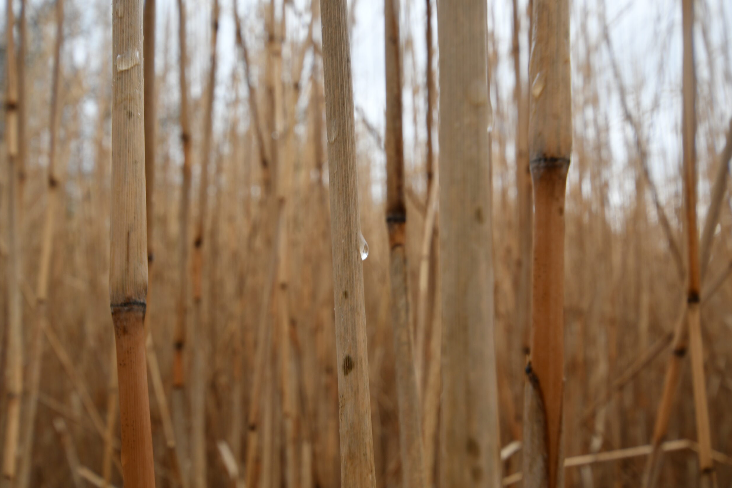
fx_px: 752
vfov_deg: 35.9
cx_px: 364
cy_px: 244
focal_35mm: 37
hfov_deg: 51.9
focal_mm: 24
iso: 140
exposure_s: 1/60
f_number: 8
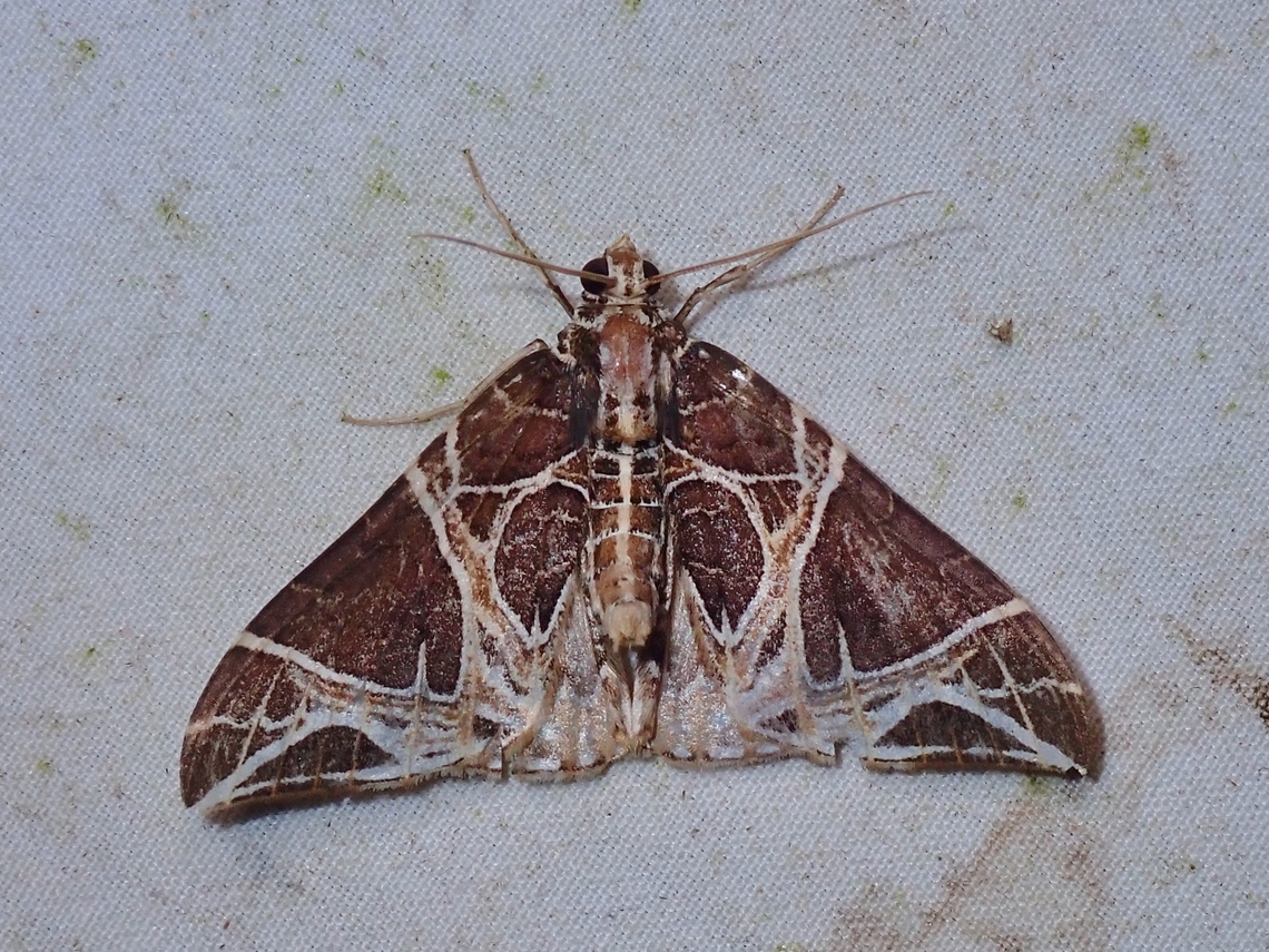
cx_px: 634
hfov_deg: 19.6
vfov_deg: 14.8
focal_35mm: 100
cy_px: 476
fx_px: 3666
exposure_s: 1/320
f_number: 6.3
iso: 200
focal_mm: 18
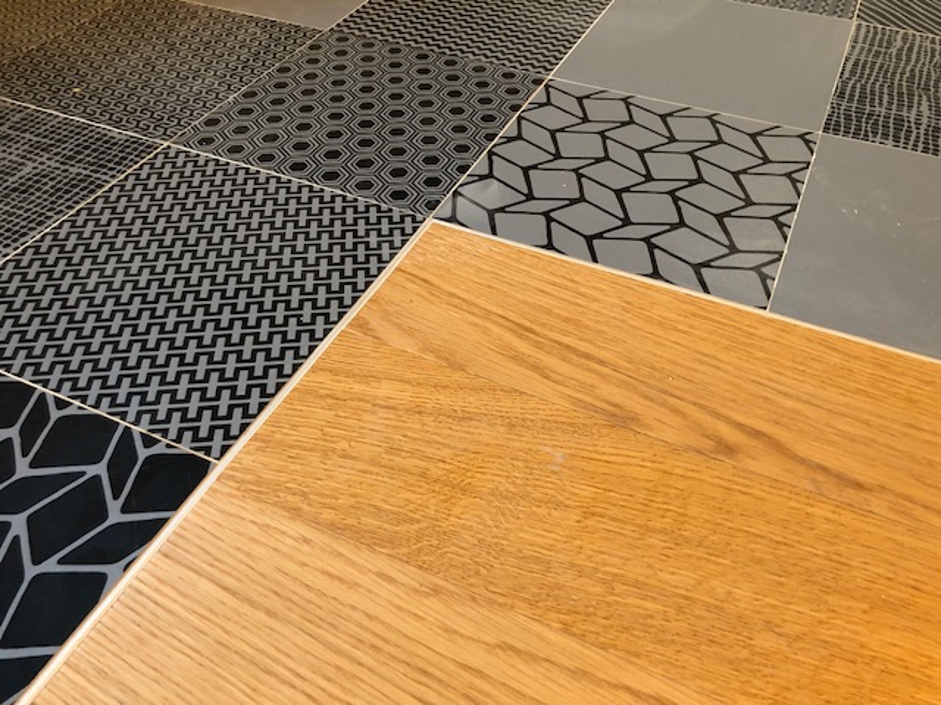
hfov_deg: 63.4
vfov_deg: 49.7
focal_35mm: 28
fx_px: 761
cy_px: 352
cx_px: 470
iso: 80
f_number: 1.8
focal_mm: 3.99
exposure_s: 1/17
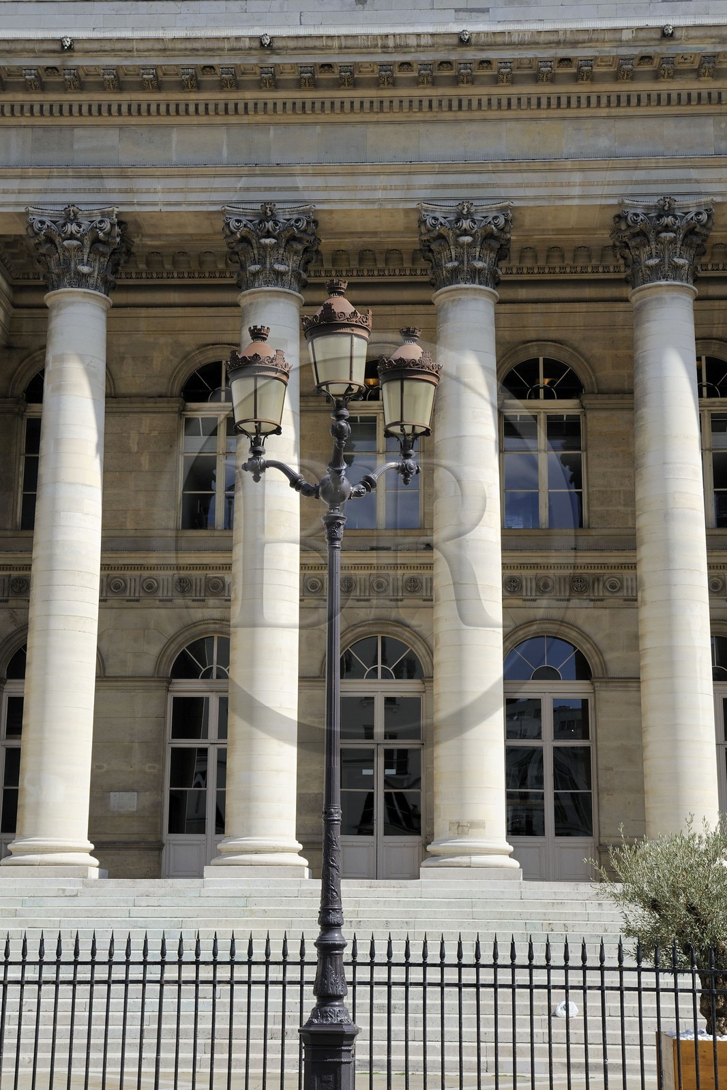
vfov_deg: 36.3
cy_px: 545
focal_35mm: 55
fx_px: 1667
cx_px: 364
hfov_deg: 24.6
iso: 200
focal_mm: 55
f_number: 13
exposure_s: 1/160
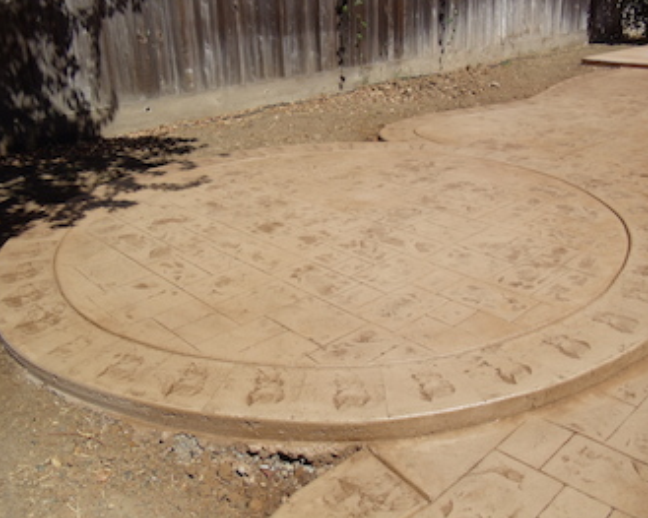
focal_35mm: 47
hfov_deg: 39.5
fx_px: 901
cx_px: 335
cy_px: 256
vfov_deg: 32.1
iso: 80
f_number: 7.1
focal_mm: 6
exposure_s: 1/320
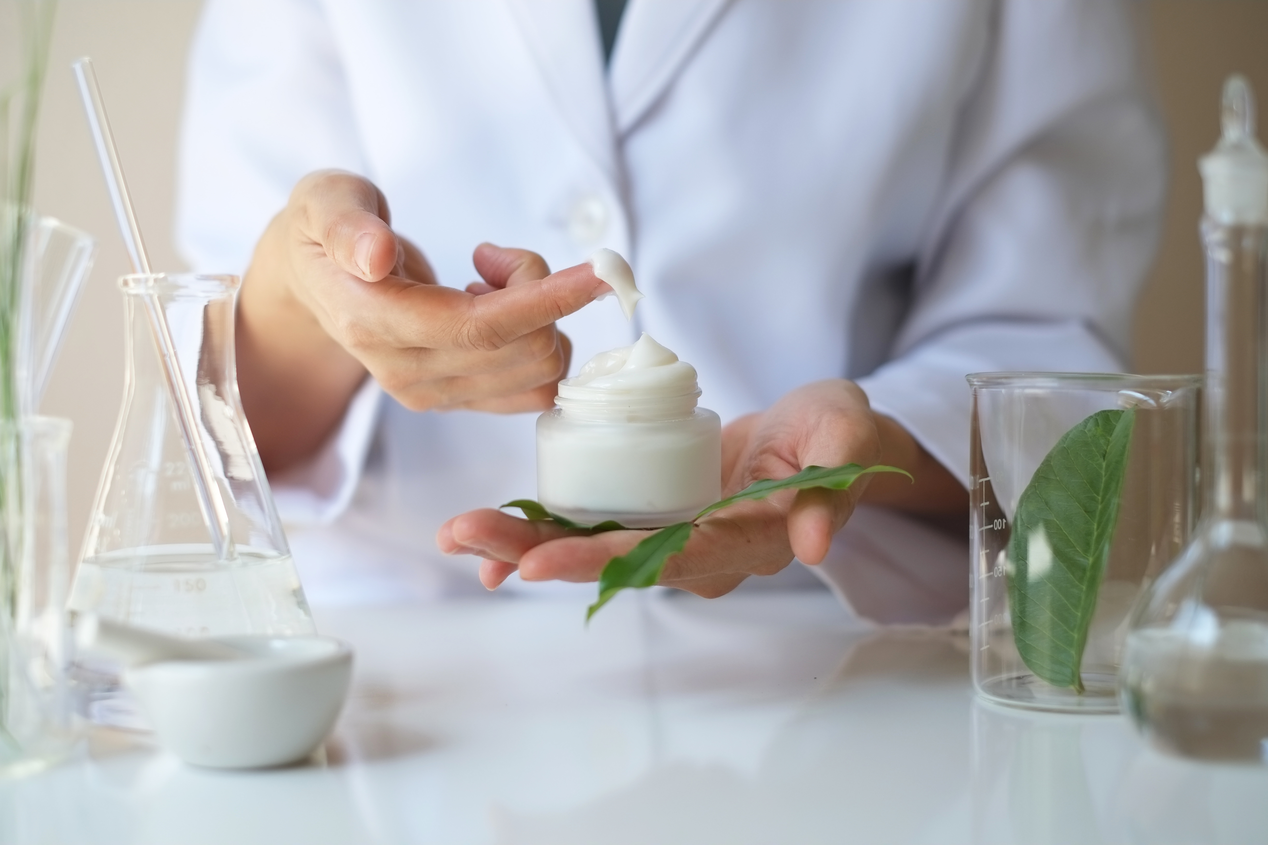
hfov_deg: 37.5
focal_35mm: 53
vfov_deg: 25.5
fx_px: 1867
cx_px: 634
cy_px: 422
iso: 200
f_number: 2
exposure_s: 1/640
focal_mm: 35
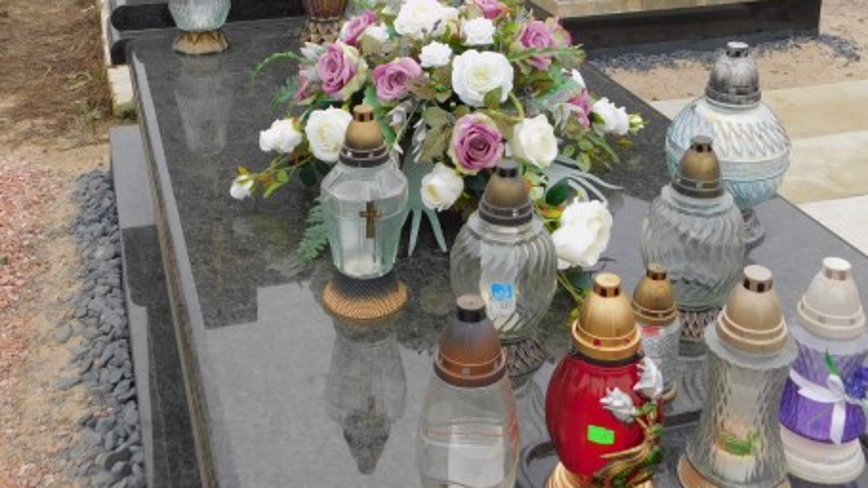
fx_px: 1059
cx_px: 418
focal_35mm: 46
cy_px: 32
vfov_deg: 25.1
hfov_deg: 44.6
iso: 125
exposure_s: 1/125
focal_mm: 5.3
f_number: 3.2
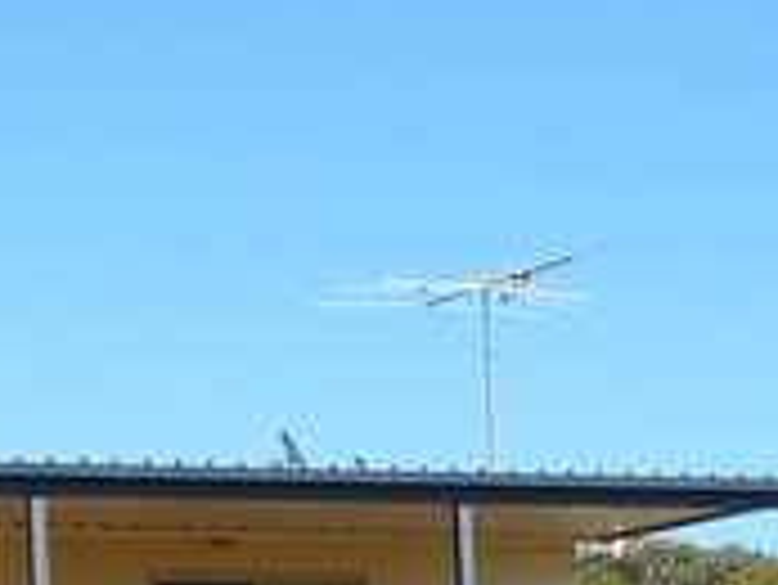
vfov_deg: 9.2
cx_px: -112
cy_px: 756
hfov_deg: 12.3
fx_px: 3554
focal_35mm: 158
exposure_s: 1/640
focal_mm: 5.9
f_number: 4
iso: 100
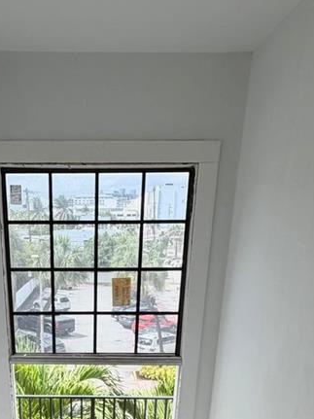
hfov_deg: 36.0
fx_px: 472
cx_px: 82
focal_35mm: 39
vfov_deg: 41.2
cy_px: 426
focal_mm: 2.22
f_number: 2.2
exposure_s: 1/353
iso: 50
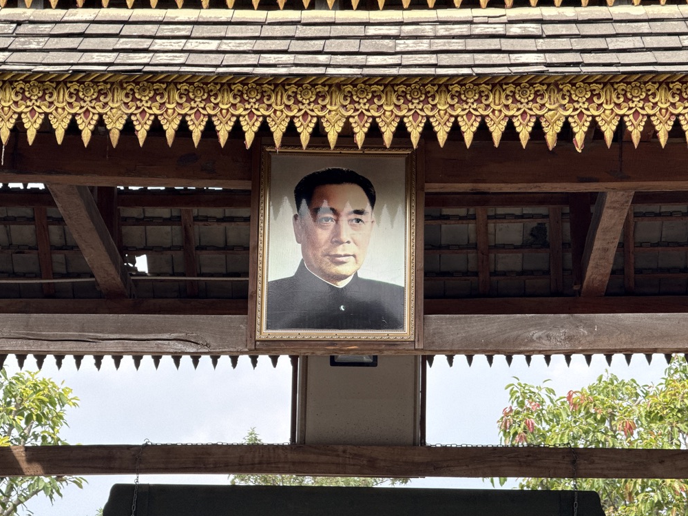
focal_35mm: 123
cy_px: 264
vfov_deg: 12.0
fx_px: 2444
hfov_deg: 16.0
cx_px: 337
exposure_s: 1/381
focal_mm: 15.66
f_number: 2.8
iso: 50
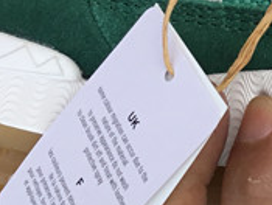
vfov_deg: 9.3
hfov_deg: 12.4
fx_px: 1252
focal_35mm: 159
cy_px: -35
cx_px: 213
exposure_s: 1/351
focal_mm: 3.3
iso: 25
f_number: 2.4
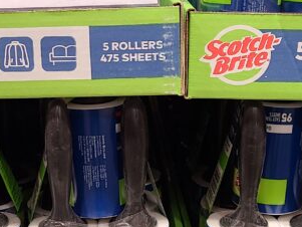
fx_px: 716
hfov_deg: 23.8
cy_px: 140
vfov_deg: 18.0
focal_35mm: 82
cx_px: 119
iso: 125
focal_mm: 5.4
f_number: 1.8
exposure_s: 1/60
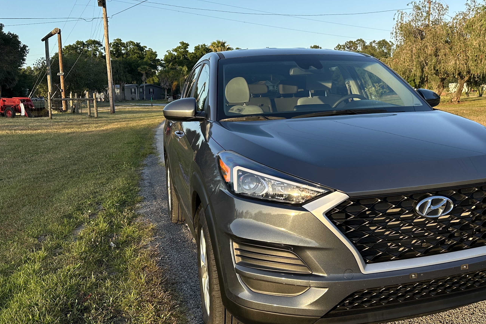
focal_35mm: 39
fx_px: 526
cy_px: 147
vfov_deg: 34.2
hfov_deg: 48.5
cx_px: 332
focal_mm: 6.86
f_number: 1.78
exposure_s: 1/1241
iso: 80
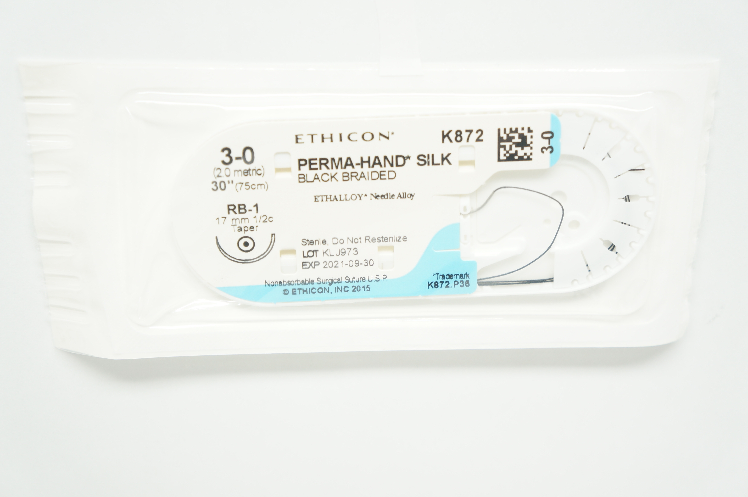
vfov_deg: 23.7
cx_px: 374
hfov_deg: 35.1
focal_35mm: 57
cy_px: 248
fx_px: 1183
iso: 400
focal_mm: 38
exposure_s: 1/60
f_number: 4.5
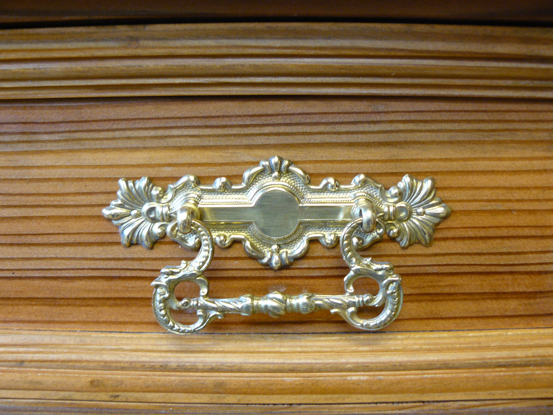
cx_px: 276
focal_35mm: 36
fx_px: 575
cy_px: 208
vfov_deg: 39.7
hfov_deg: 51.4
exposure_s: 1/13
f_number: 2.8
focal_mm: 6
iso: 200
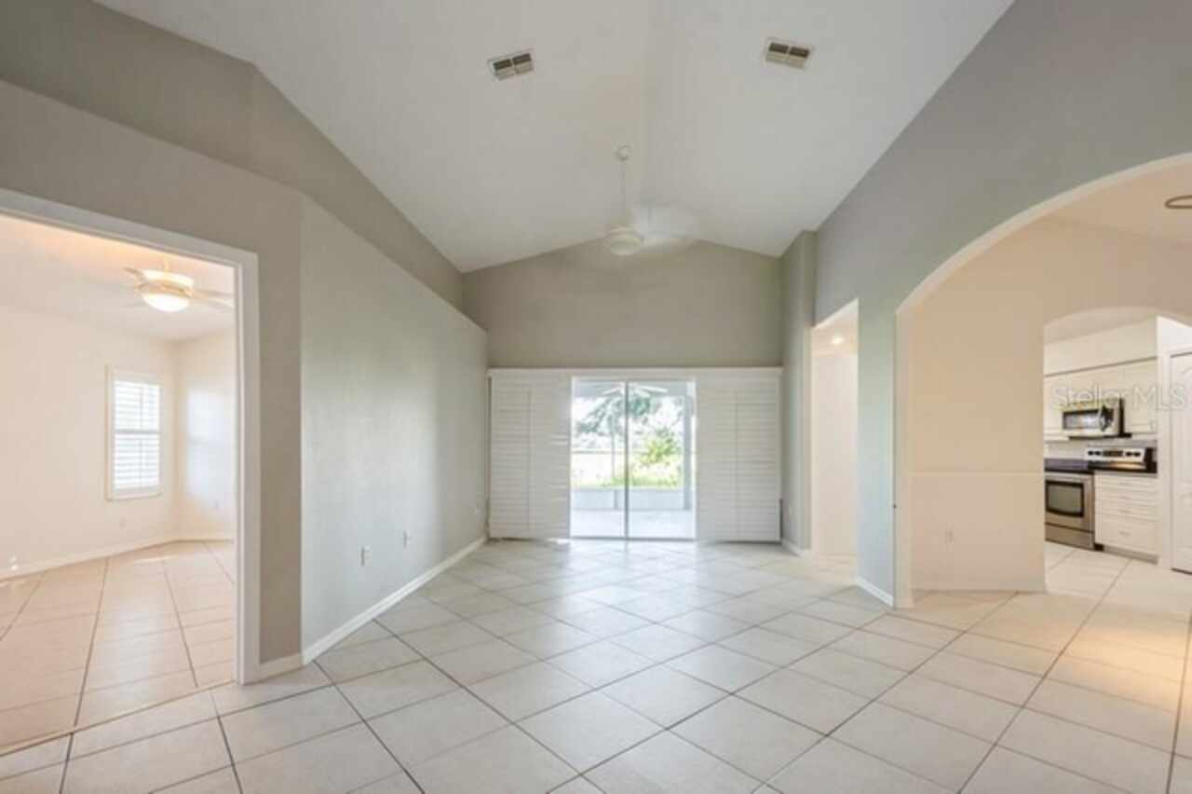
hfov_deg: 100.4
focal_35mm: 15
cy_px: 397
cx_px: 596
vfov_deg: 77.3
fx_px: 496
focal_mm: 10
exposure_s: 1/8
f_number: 8
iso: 200
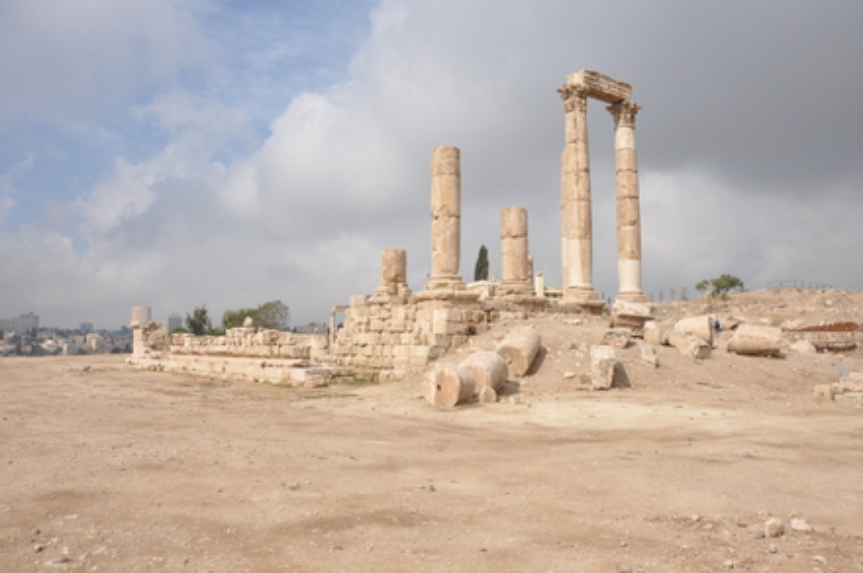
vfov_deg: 47.8
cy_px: 286
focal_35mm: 27
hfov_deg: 67.5
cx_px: 432
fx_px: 646
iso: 200
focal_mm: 18
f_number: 11
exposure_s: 1/500
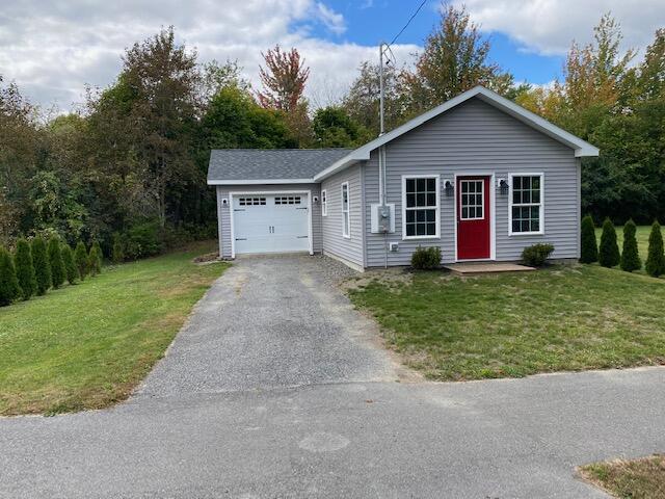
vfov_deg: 53.1
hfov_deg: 67.3
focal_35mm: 26
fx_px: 499
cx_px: 332
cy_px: 250
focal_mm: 4.25
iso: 32
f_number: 1.8
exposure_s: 1/871
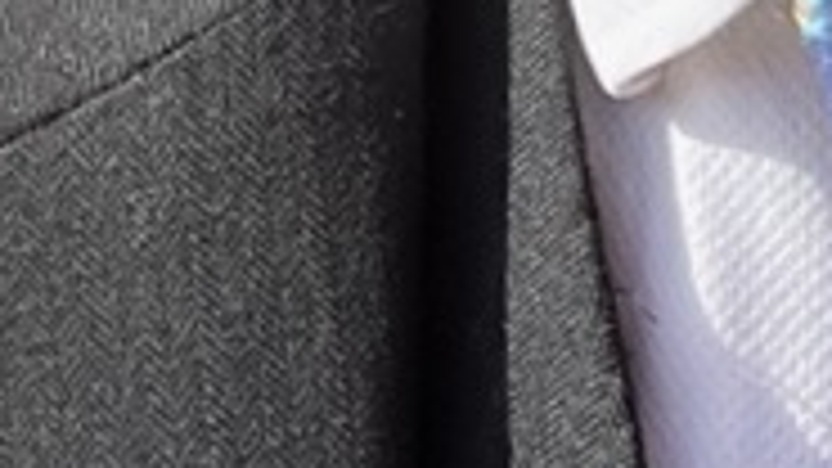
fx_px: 3816
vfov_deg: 6.2
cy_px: -1197
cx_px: 1880
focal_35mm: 173
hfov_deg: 10.9
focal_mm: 2.71
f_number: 2.2
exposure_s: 1/614
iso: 32
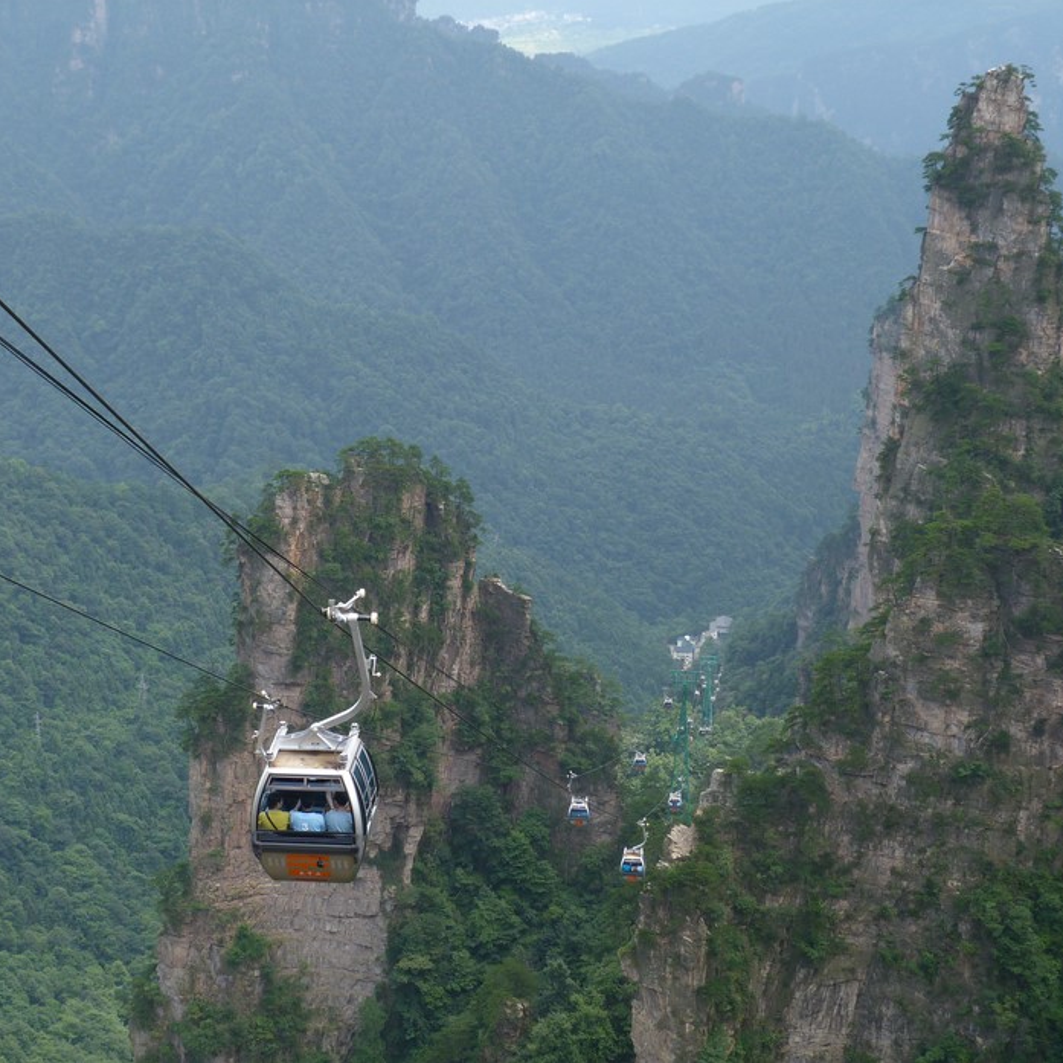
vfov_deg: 24.3
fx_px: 2467
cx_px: 455
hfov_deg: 24.3
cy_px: 531
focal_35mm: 71
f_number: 4.5
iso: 80
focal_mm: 10.8
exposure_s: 1/160
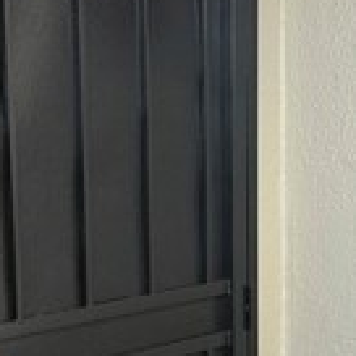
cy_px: 338
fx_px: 1164
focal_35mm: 100
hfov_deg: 17.3
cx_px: 102
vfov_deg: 17.1
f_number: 1.78
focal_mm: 6.76
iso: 200
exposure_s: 1/108
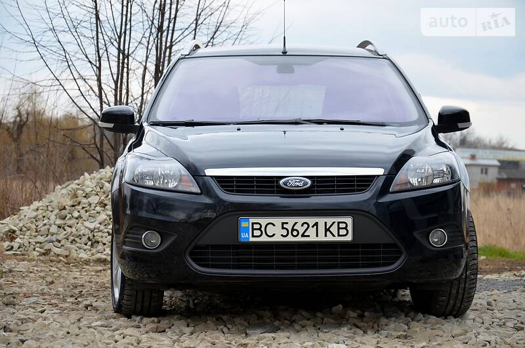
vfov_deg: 11.4
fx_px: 1747
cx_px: 262
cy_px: 174
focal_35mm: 120
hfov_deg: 17.1
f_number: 5.3
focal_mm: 80
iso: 400
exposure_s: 1/125
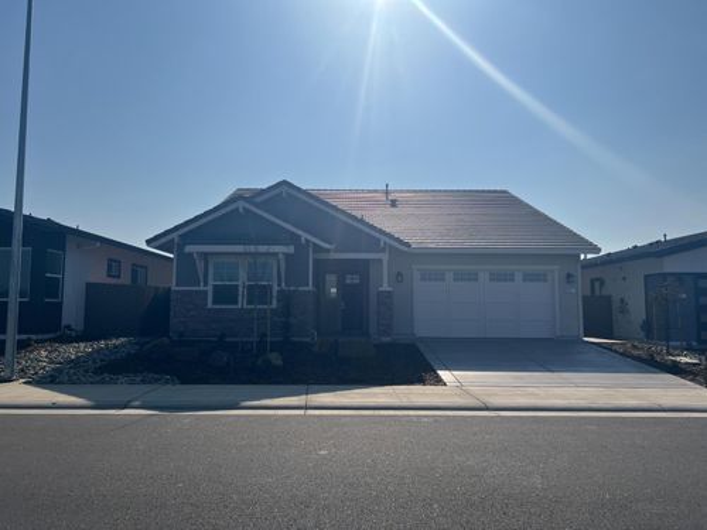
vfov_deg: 53.1
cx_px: 354
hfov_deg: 67.3
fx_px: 531
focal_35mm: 26
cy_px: 265
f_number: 1.5
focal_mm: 5.7
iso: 50
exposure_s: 1/16393
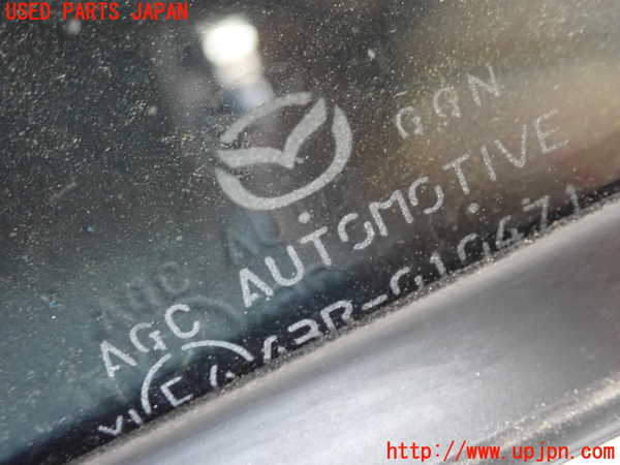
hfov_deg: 41.2
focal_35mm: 46
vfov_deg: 31.5
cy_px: 232
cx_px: 310
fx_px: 824
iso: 2000
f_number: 3.1
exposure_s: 1/50
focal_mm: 8.41
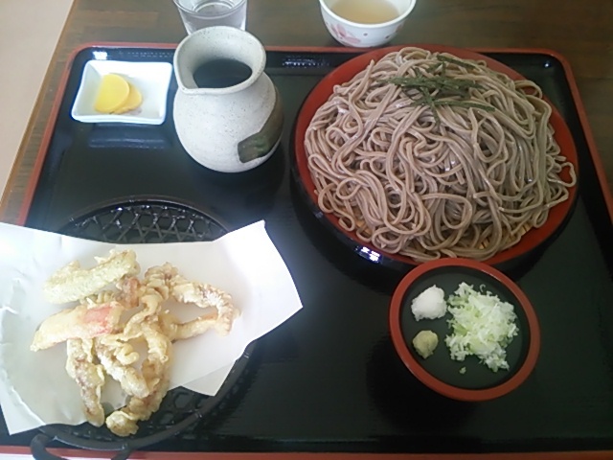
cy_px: 230
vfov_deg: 46.8
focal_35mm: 30
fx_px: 531
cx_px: 306
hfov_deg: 60.0
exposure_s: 1/44
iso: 100
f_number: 1.94
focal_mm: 4.06
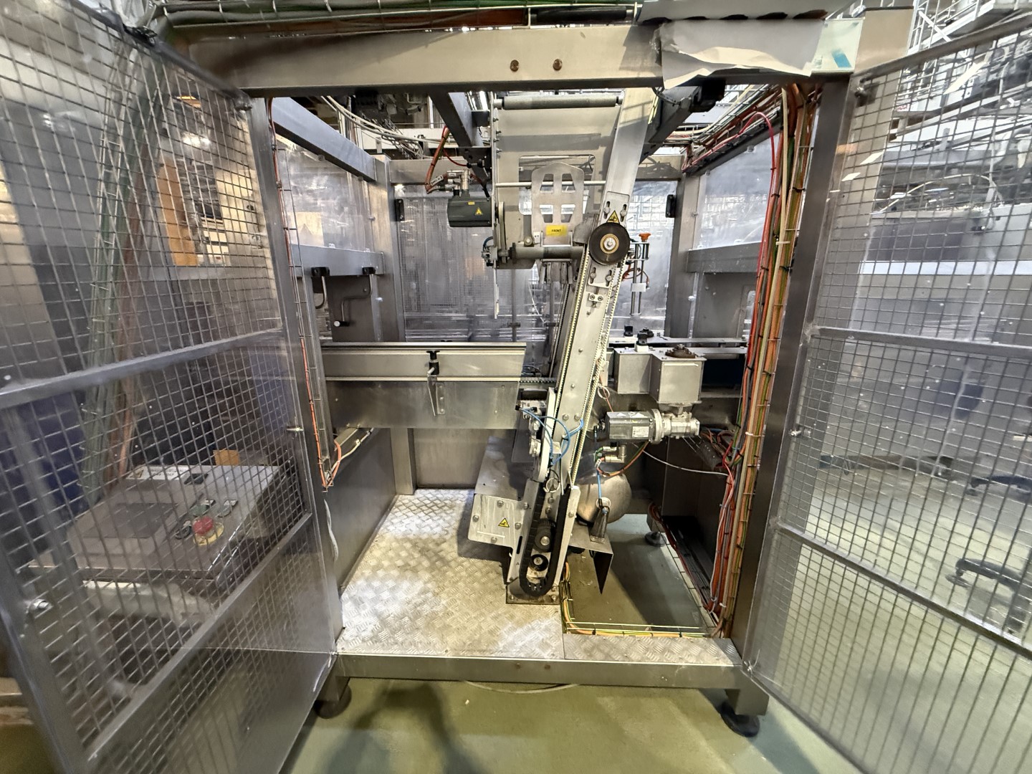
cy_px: 387
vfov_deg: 85.7
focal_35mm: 14
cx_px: 516
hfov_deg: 102.1
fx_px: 417
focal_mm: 2.22
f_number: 2.2
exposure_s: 1/50
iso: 1000
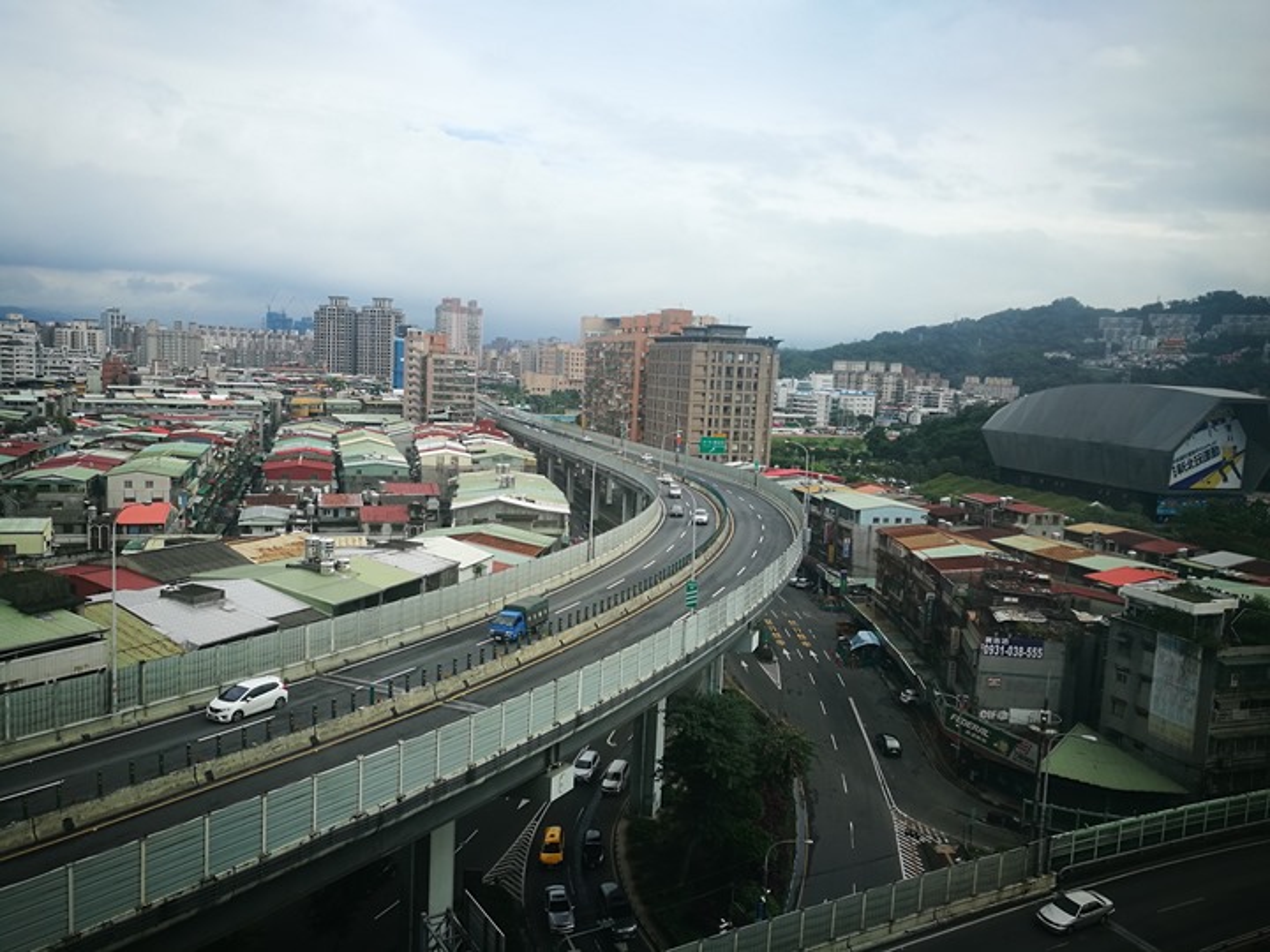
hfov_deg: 65.3
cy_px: 476
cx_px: 635
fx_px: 991
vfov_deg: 51.4
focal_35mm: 27
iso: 50
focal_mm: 4.5
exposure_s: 1/640
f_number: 2.2
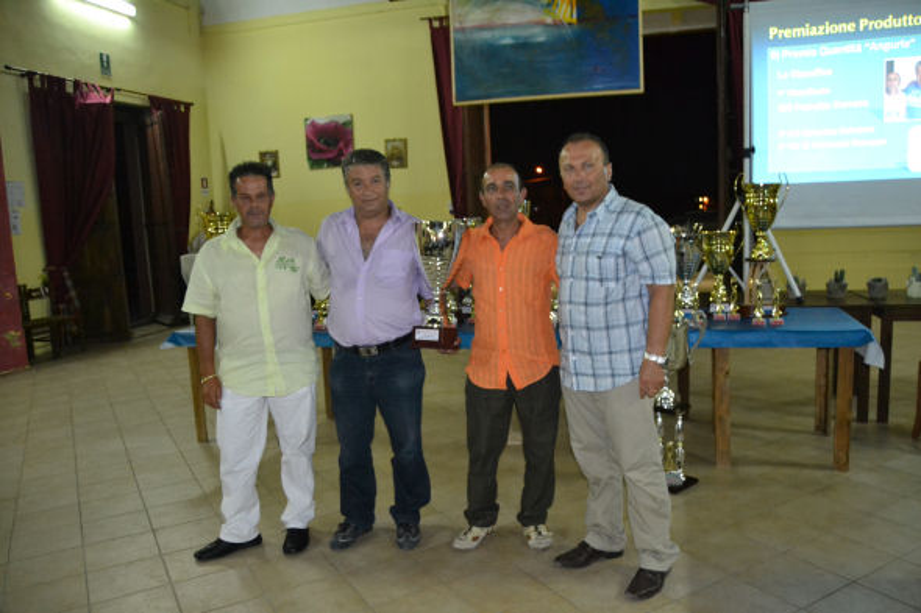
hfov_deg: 67.4
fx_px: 691
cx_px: 460
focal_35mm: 27
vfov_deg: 47.9
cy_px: 306
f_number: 3.5
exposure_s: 1/60
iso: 2500
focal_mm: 18
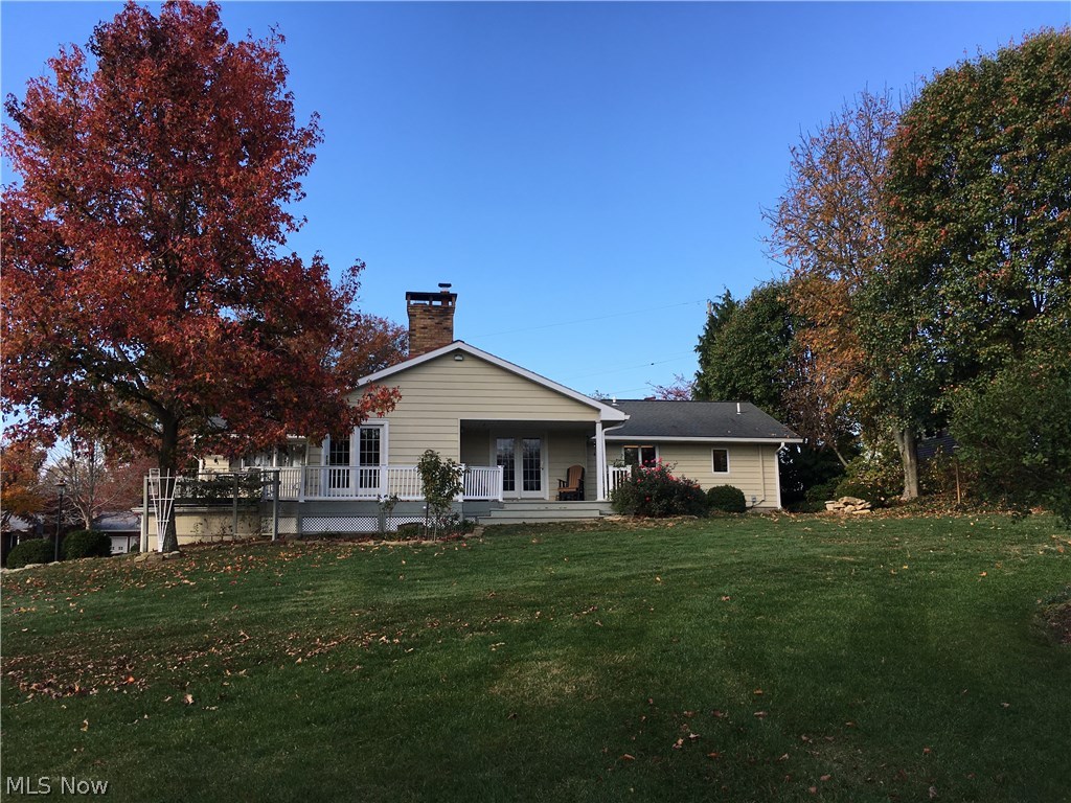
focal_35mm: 29
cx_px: 536
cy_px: 402
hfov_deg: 61.7
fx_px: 897
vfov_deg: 48.2
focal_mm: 4.15
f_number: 2.2
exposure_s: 1/777
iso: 25
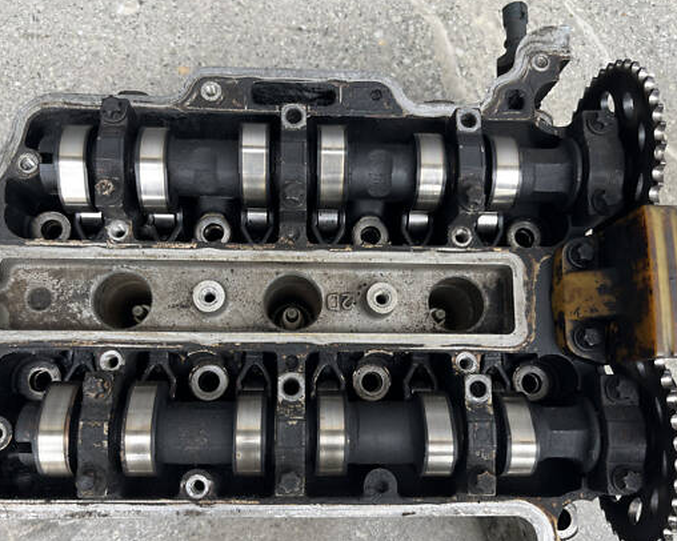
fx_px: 641
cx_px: 328
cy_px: 301
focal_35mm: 32
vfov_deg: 45.7
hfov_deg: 55.7
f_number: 1.6
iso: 40
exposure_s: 1/122
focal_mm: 5.1
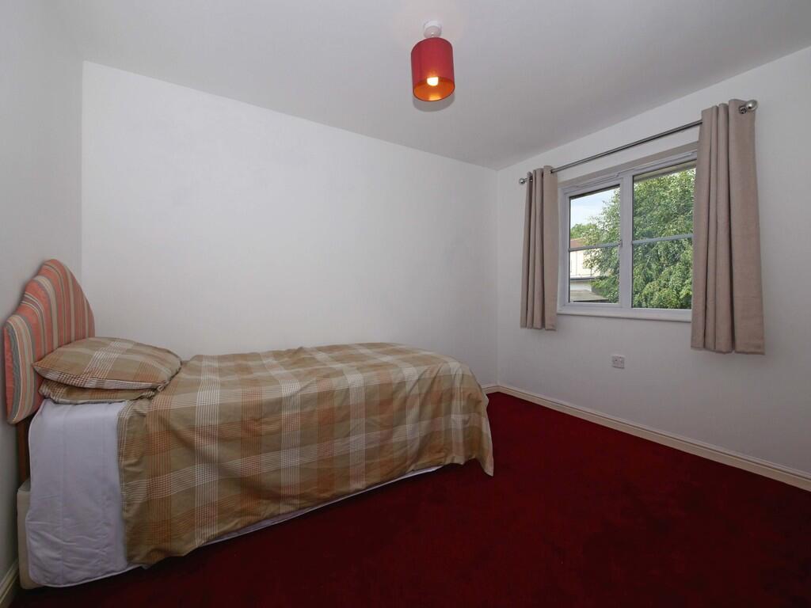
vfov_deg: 85.7
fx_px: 328
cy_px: 304
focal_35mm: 14
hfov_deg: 102.1
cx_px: 406
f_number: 13
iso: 400
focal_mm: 7
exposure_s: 1/125
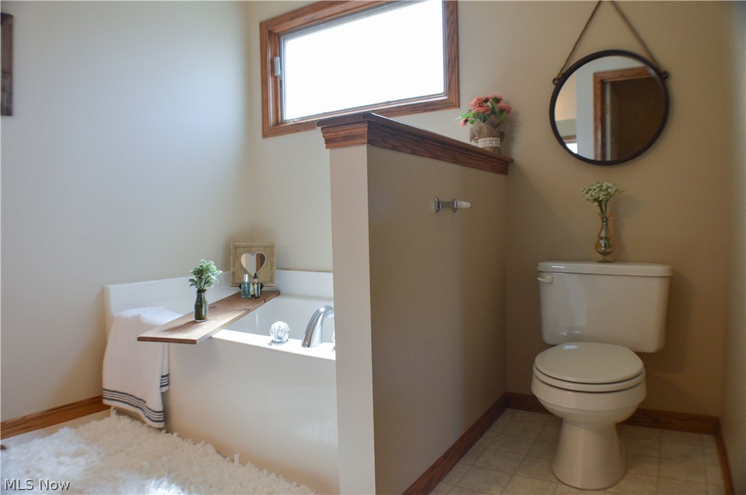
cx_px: 373
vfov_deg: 47.8
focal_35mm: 27
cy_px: 248
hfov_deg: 67.4
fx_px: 559
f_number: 5.6
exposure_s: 1/125
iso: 400
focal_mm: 18
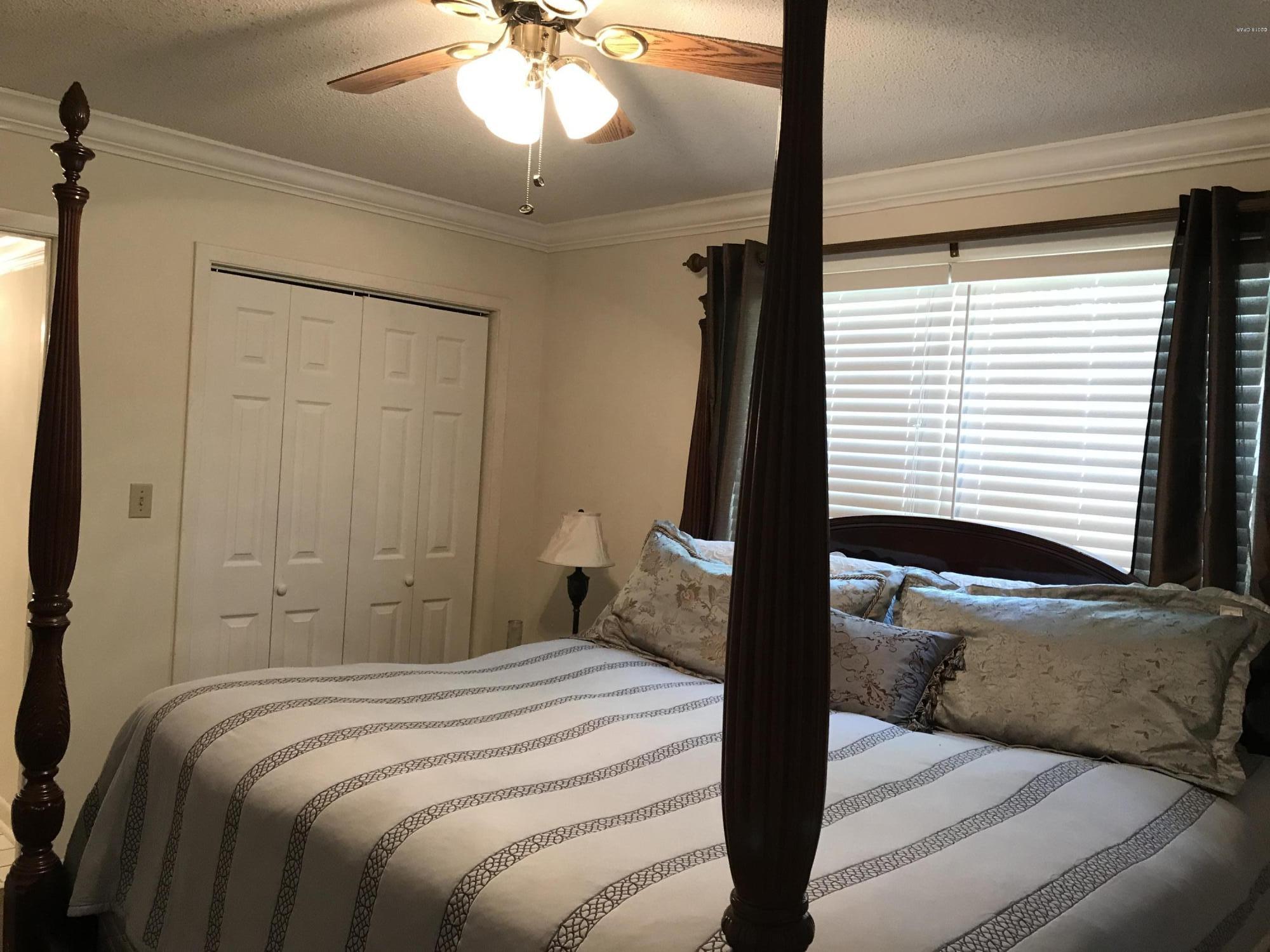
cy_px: 476
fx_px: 1027
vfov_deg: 49.7
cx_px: 635
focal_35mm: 28
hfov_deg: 63.4
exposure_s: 1/15
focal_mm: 3.99
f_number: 1.8
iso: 40
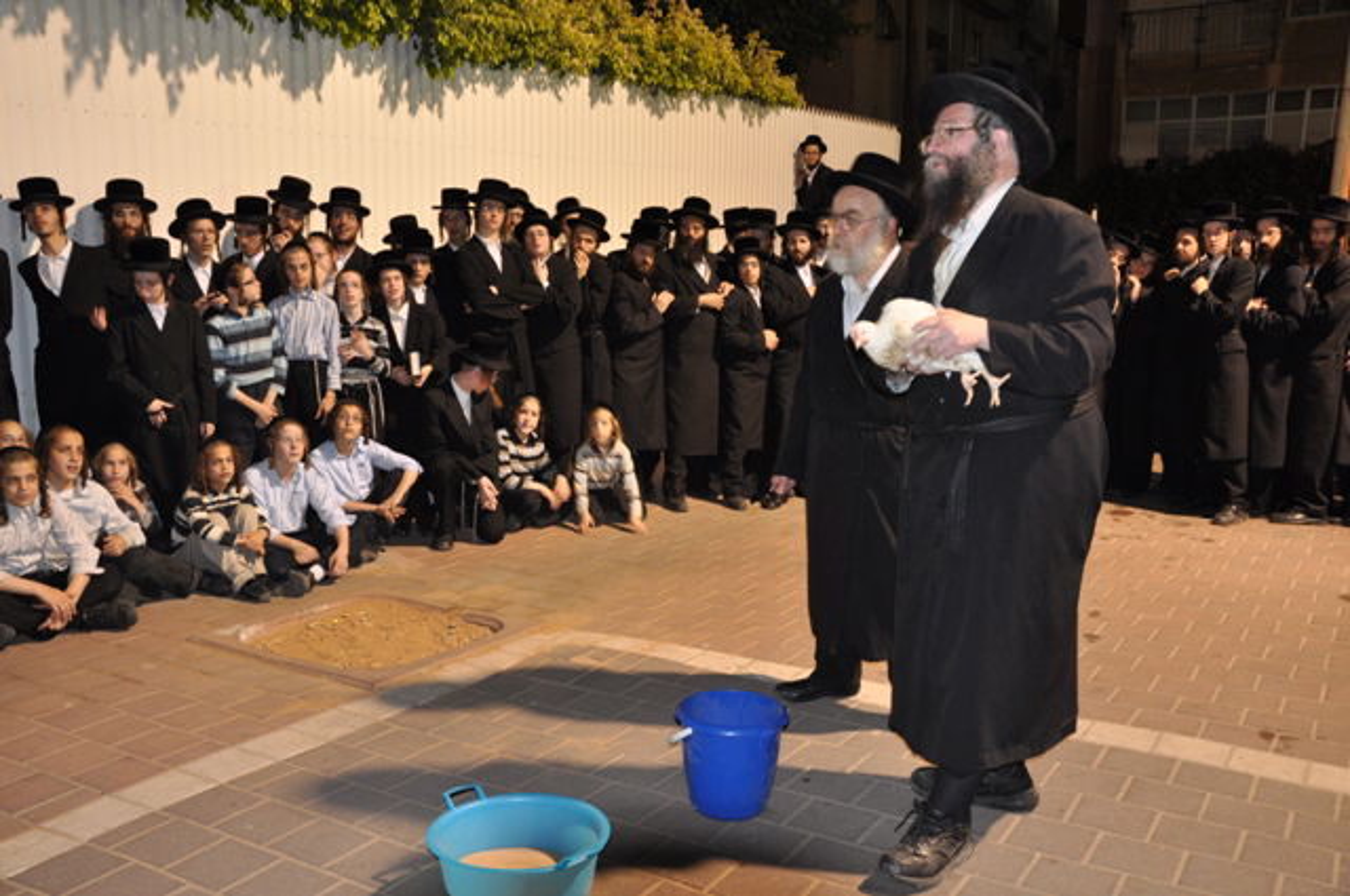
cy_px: 448
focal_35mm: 33
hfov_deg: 57.3
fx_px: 1236
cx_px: 675
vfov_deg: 39.9
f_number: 5.6
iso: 640
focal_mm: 22
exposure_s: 1/13
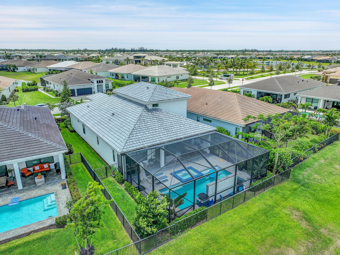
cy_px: 128
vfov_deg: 56.8
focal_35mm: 24
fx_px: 236
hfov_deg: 71.6
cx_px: 170
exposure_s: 1/2000
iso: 150
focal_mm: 12.3
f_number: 2.8
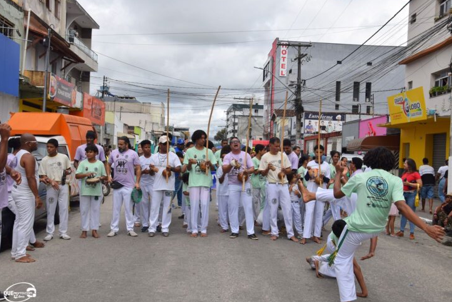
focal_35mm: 40
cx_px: 230
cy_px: 151
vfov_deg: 33.4
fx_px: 503
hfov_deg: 48.4
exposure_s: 1/400
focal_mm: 26
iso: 200
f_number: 10
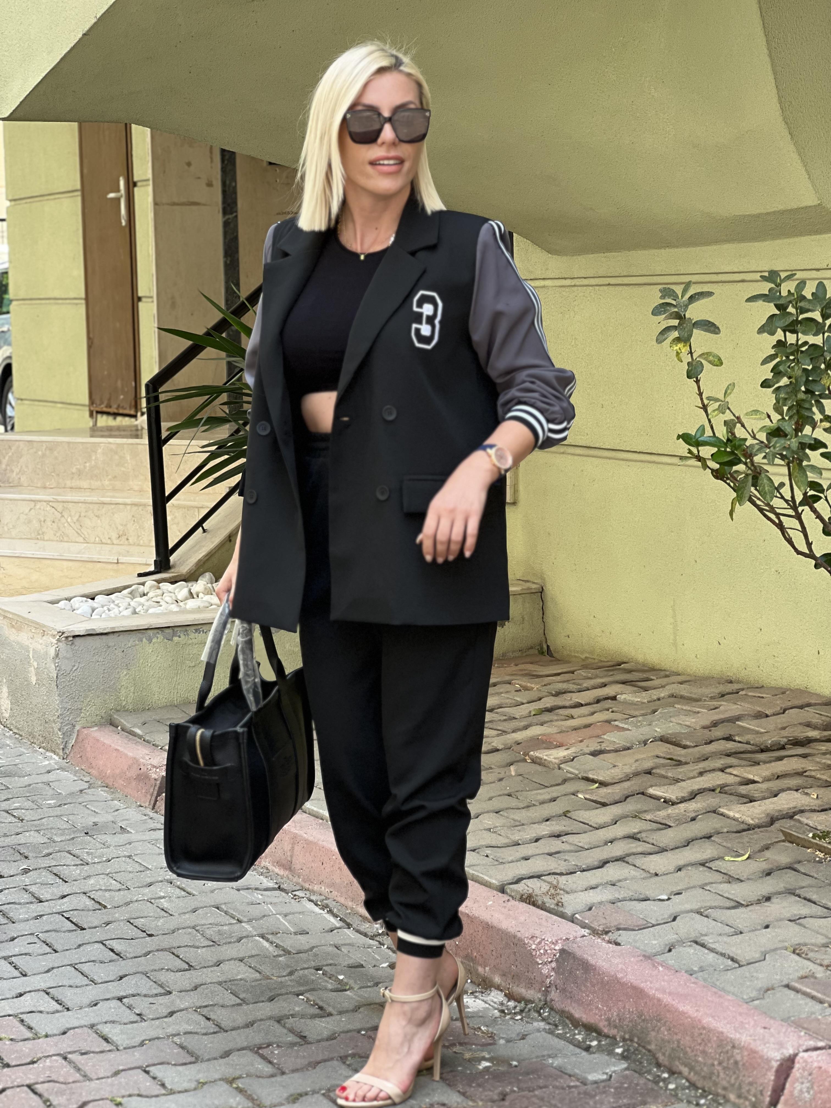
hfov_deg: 19.1
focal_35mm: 77
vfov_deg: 25.3
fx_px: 2465
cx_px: 416
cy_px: 554
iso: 64
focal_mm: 9
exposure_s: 1/121
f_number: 2.8
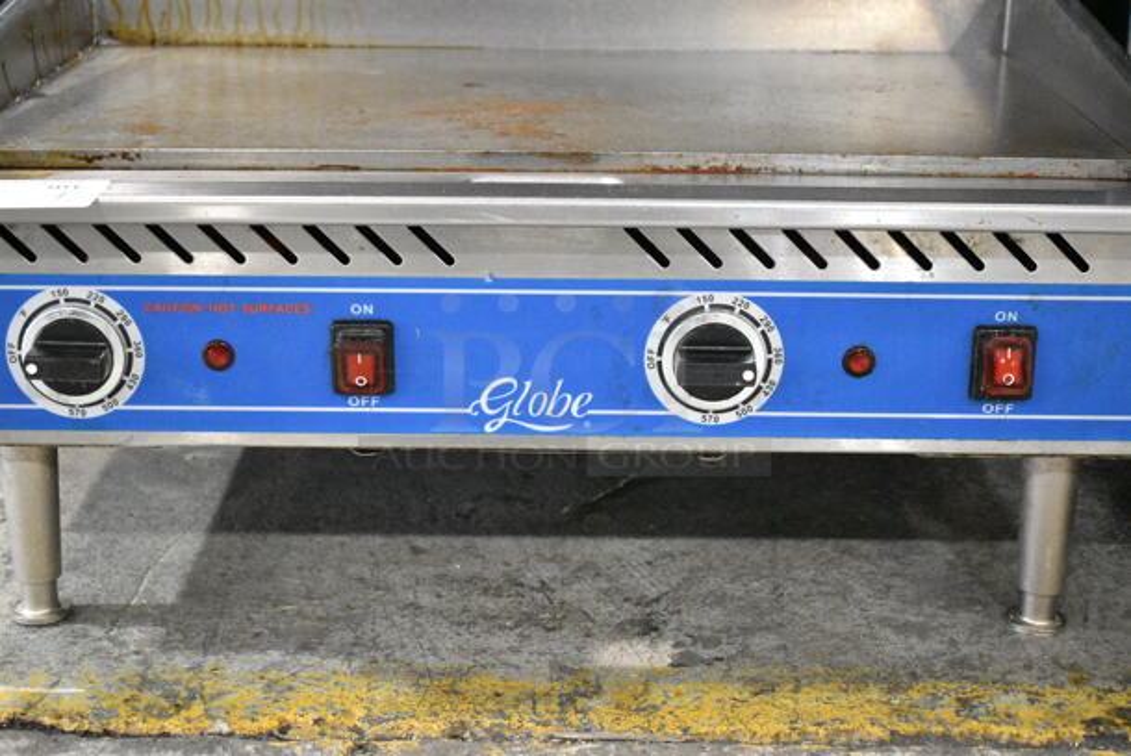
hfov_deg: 33.4
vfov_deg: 22.7
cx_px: 566
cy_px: 378
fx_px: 1887
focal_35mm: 60
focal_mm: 40
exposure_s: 1/200
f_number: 5
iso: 6400
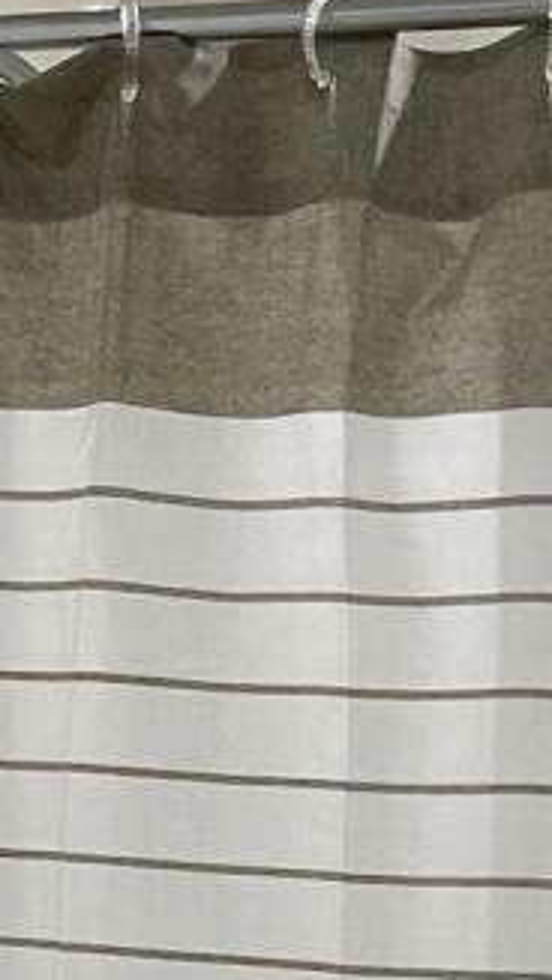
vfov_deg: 11.8
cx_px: -30
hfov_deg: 7.0
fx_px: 4500
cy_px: 1588
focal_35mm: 173
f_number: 1.6
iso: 64
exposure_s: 1/60
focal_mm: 5.1
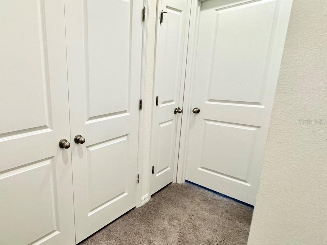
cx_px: 82
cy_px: 122
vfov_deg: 63.4
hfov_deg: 73.5
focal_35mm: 21
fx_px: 198
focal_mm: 2.22
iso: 160
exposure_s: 1/120
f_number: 2.2
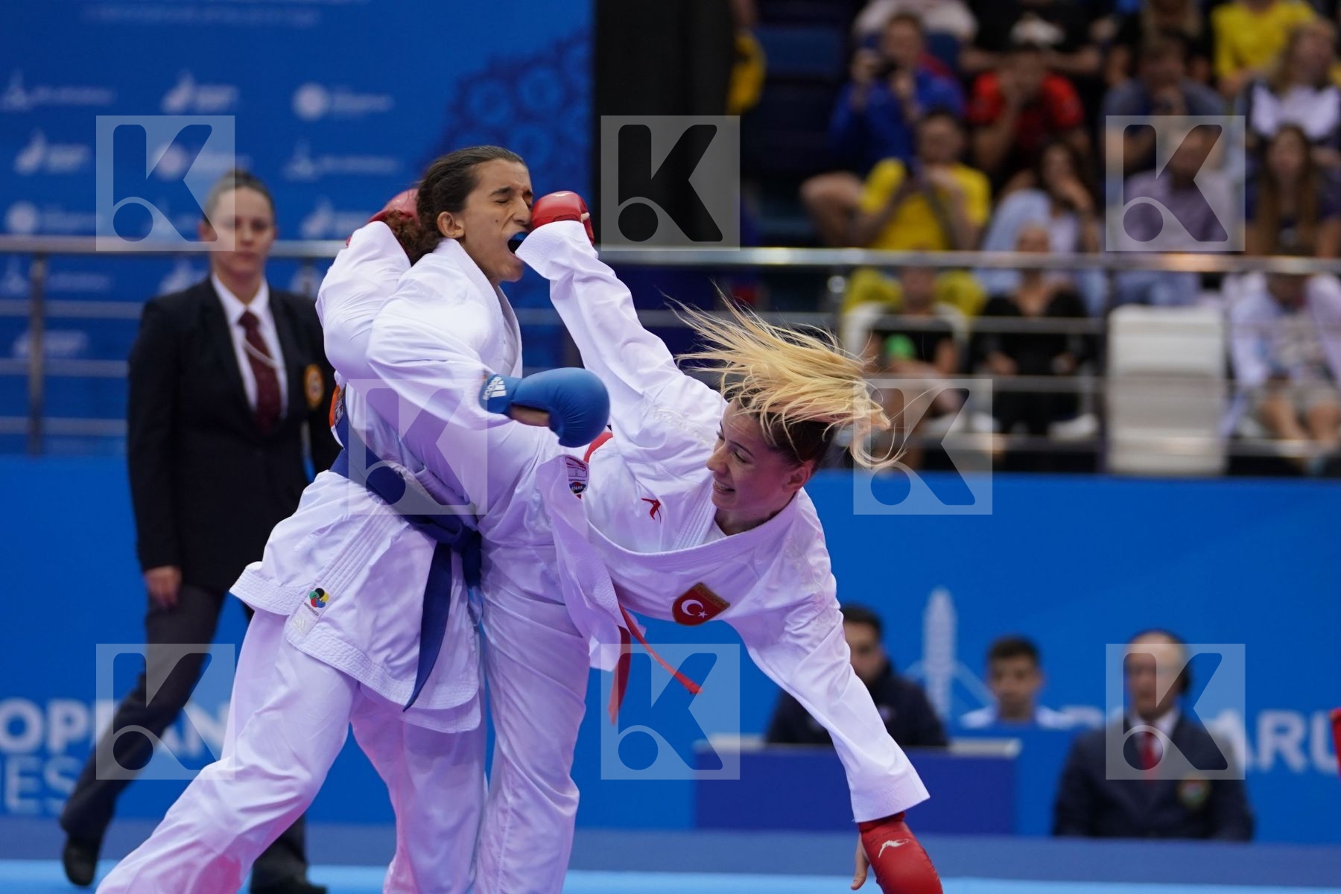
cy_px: 447
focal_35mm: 216
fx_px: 8045
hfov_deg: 9.5
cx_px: 670
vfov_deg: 6.4
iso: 1000
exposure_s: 1/1000
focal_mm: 144
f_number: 2.8
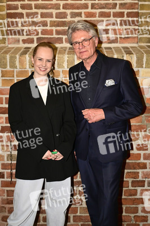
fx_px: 257
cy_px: 113
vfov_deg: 47.4
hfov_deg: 32.6
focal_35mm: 41
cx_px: 75
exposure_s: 1/160
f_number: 4.5
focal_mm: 41
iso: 3200
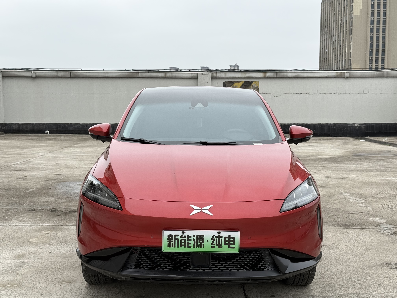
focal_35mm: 48
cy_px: 149
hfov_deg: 39.7
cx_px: 198
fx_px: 550
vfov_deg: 30.3
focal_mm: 6.76
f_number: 1.78
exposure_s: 1/1222
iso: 100
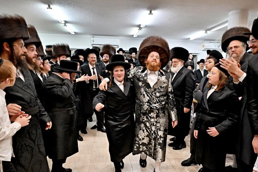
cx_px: 131
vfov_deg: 47.9
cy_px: 94
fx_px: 194
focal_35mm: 27
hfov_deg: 67.4
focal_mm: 24
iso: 1000
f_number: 4
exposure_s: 1/320
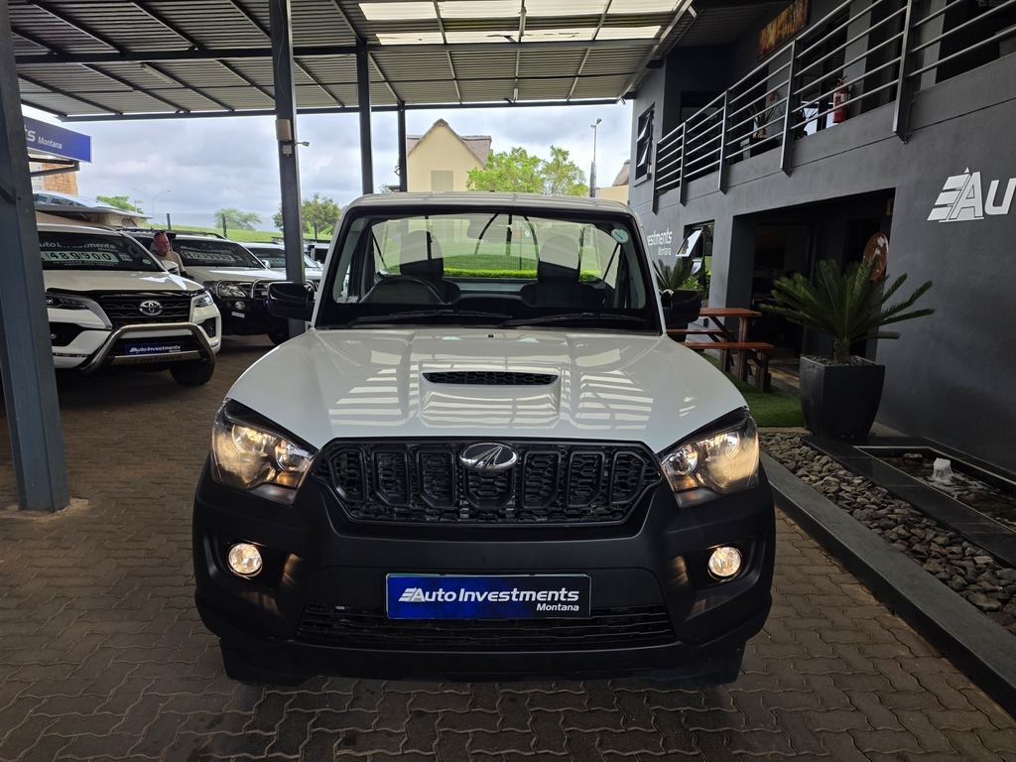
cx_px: 508
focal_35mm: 23
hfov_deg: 73.9
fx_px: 675
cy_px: 381
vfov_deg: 58.9
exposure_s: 1/1794
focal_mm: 6.25
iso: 80
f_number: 1.7
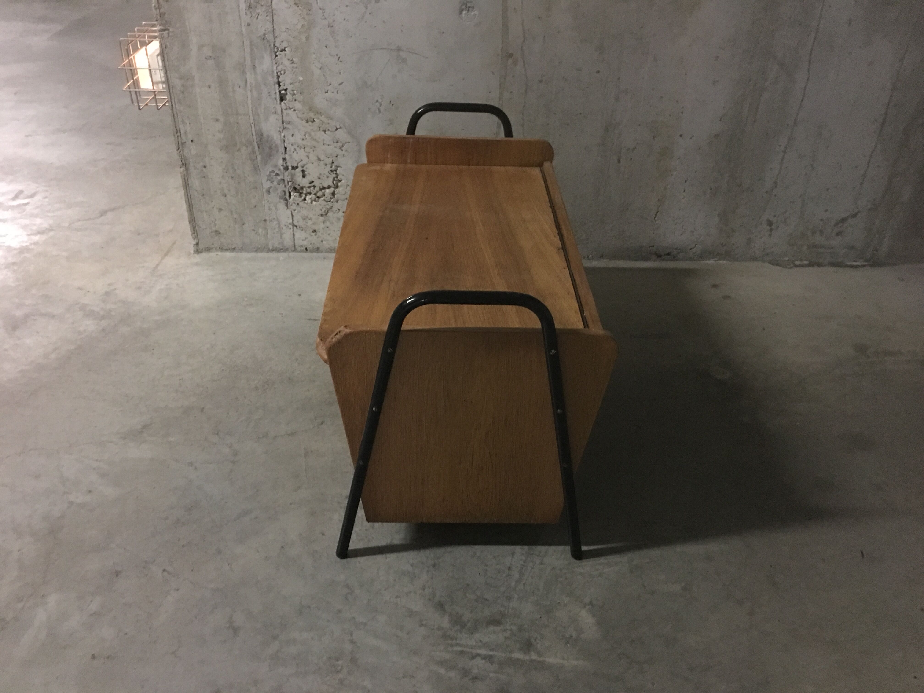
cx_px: 462
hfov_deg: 61.7
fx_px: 774
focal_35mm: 29
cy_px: 346
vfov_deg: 48.2
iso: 160
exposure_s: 1/4
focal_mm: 4.15
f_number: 2.2
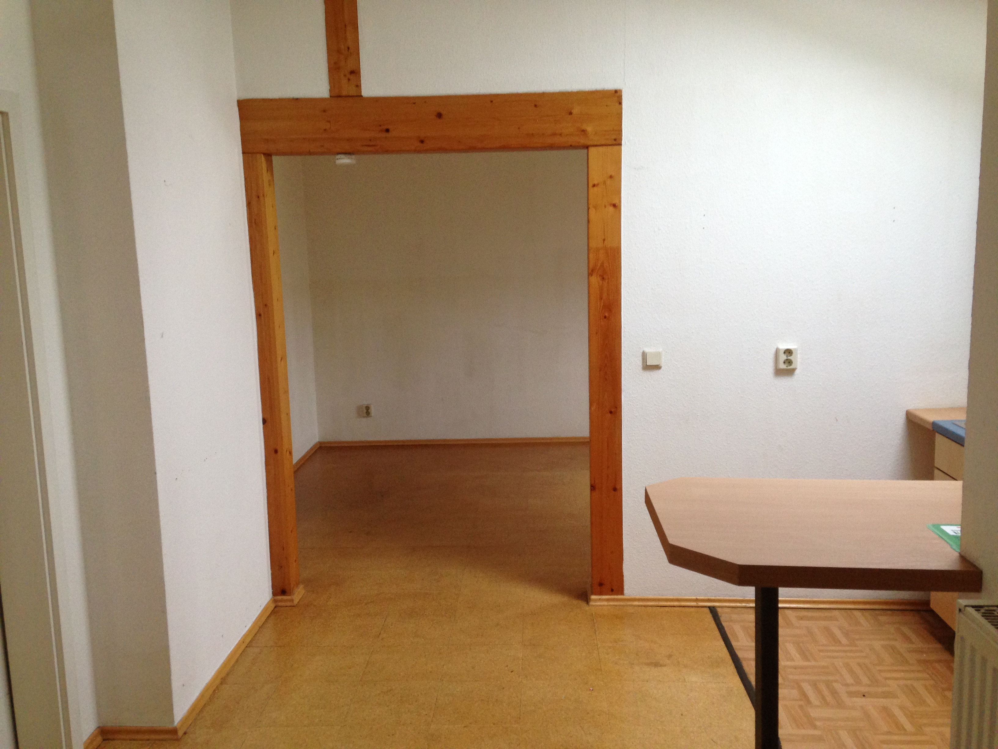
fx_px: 951
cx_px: 499
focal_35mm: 33
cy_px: 374
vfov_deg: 42.9
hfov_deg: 55.4
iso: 160
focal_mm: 4.12
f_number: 2.4
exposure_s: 1/20
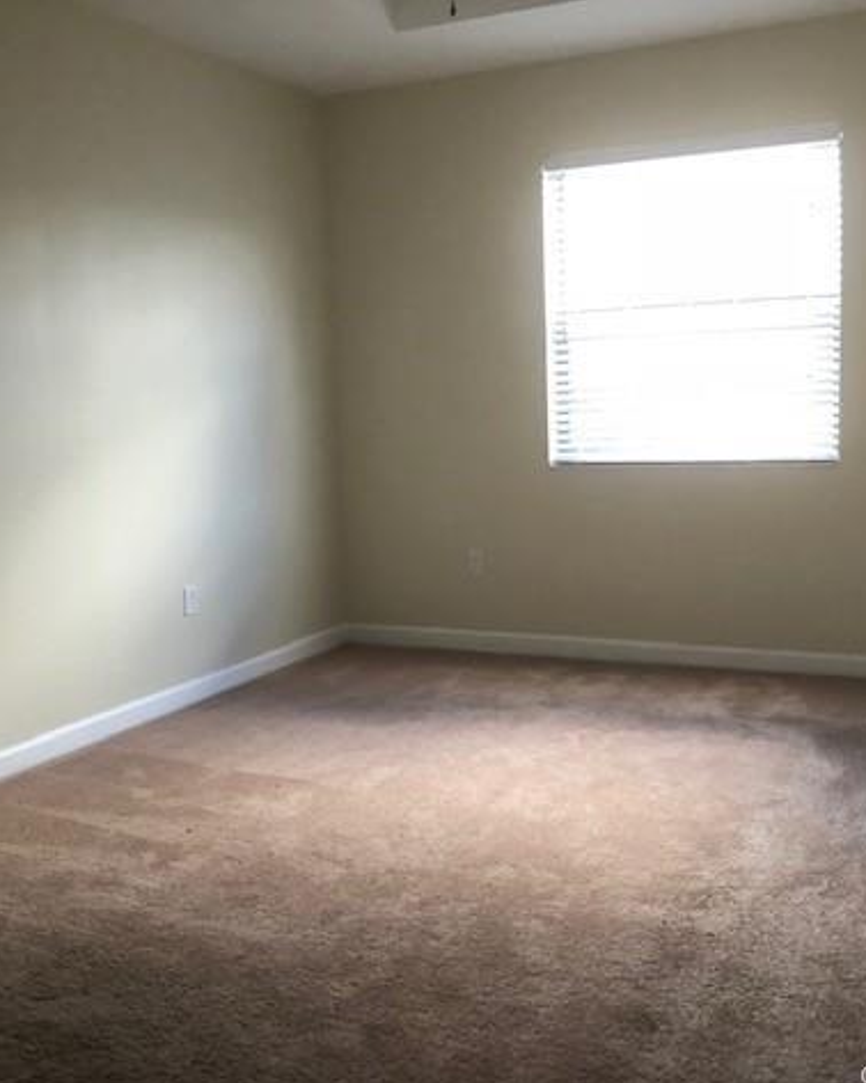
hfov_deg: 40.1
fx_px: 1186
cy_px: 547
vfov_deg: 49.1
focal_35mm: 37
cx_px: 440
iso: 64
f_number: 1.8
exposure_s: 1/15
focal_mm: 3.99
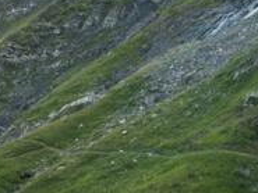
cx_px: 216
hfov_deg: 16.1
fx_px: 902
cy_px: 71
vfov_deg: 12.3
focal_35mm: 121
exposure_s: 1/40
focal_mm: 5.86
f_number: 4
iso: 50
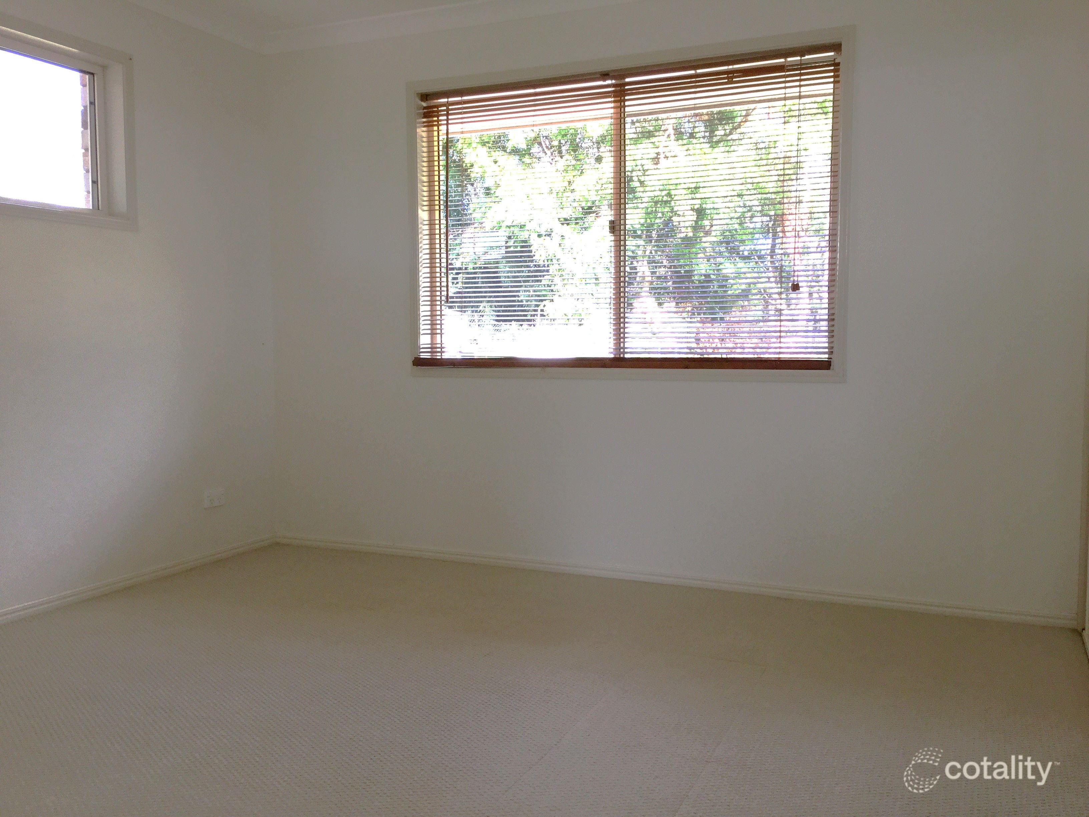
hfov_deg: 58.4
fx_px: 975
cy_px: 408
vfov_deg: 45.4
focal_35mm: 31
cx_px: 544
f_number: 2.4
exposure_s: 1/100
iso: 40
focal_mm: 3.3
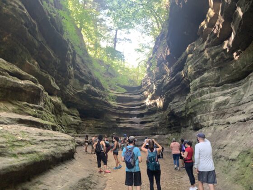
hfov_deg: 67.3
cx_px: 126
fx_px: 190
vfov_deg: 53.1
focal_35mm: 26
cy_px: 95
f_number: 1.8
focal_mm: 4.25
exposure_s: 1/60
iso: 160
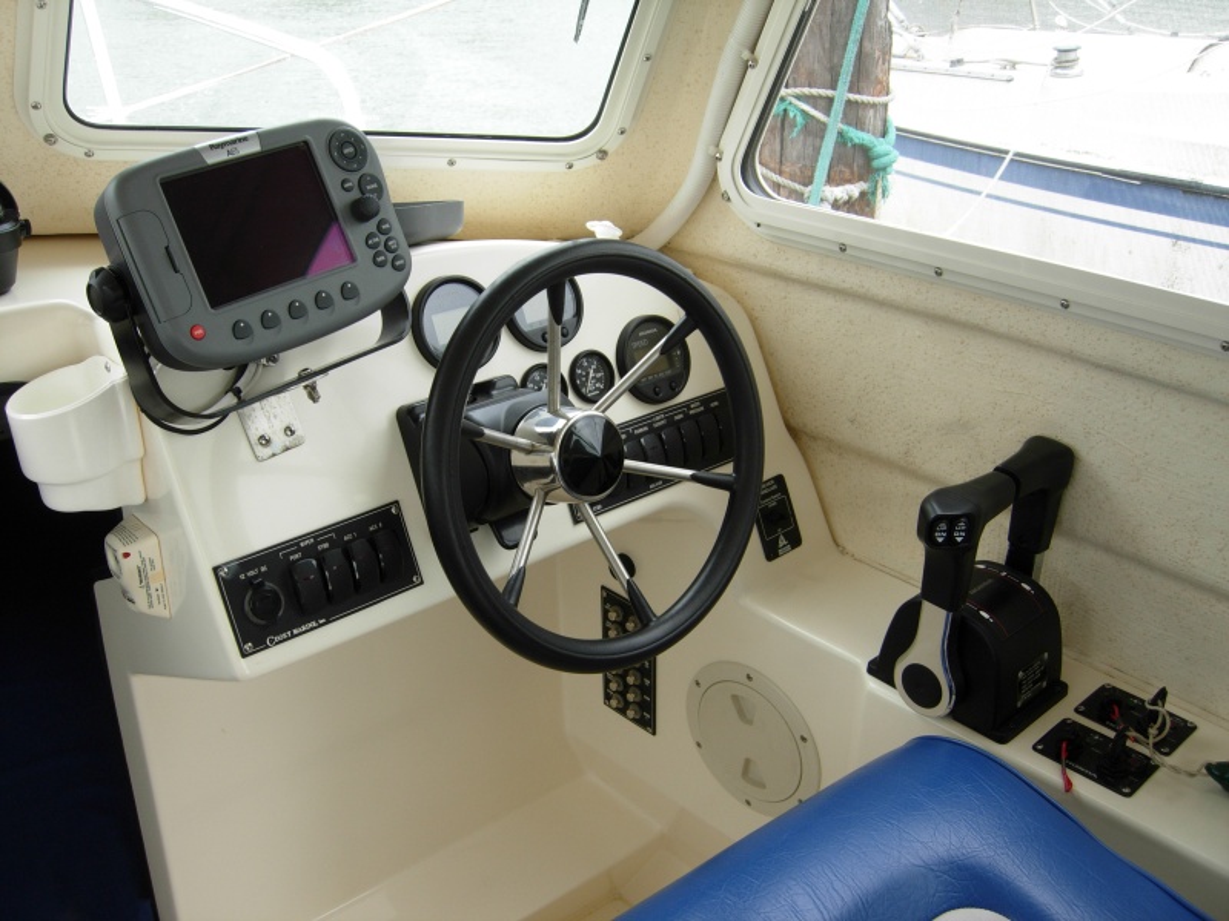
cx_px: 614
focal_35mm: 36
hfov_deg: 51.4
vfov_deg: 39.7
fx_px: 1278
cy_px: 460
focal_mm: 7.5
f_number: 3.4
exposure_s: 1/124
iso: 50
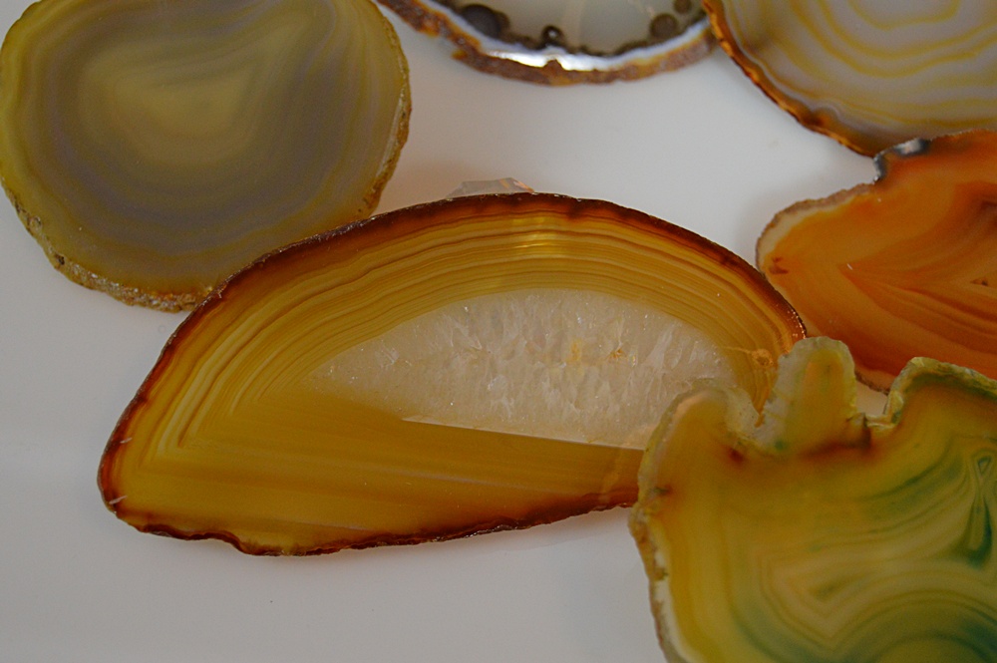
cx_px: 498
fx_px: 2283
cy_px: 332
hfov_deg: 24.6
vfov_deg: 16.5
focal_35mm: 82
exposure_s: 1/60
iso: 1400
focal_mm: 55
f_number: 5.6
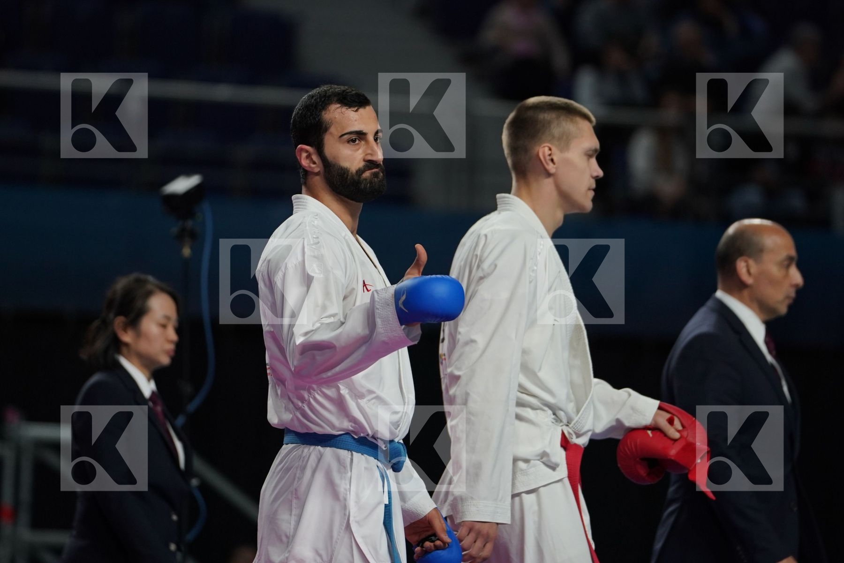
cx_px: 422
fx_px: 7033
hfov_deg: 6.9
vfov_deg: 4.6
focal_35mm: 300
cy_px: 282
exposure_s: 1/1000
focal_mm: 200
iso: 1000
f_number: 2.8
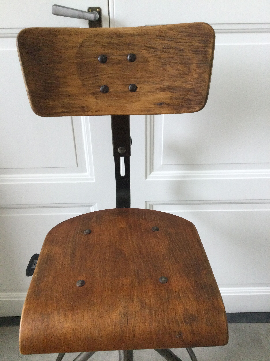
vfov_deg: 58.4
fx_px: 322
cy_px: 180
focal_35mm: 31
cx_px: 135
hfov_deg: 45.4
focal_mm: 3.3
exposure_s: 1/33
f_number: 2.4
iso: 200
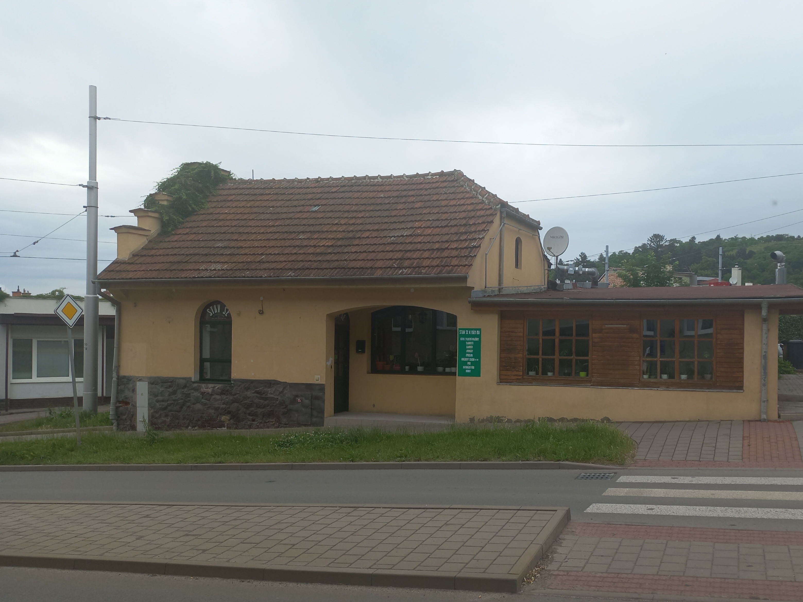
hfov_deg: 69.4
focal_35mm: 25
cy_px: 301
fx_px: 580
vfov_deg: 54.9
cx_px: 402
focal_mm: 4.6
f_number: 1.8
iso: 25
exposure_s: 1/400
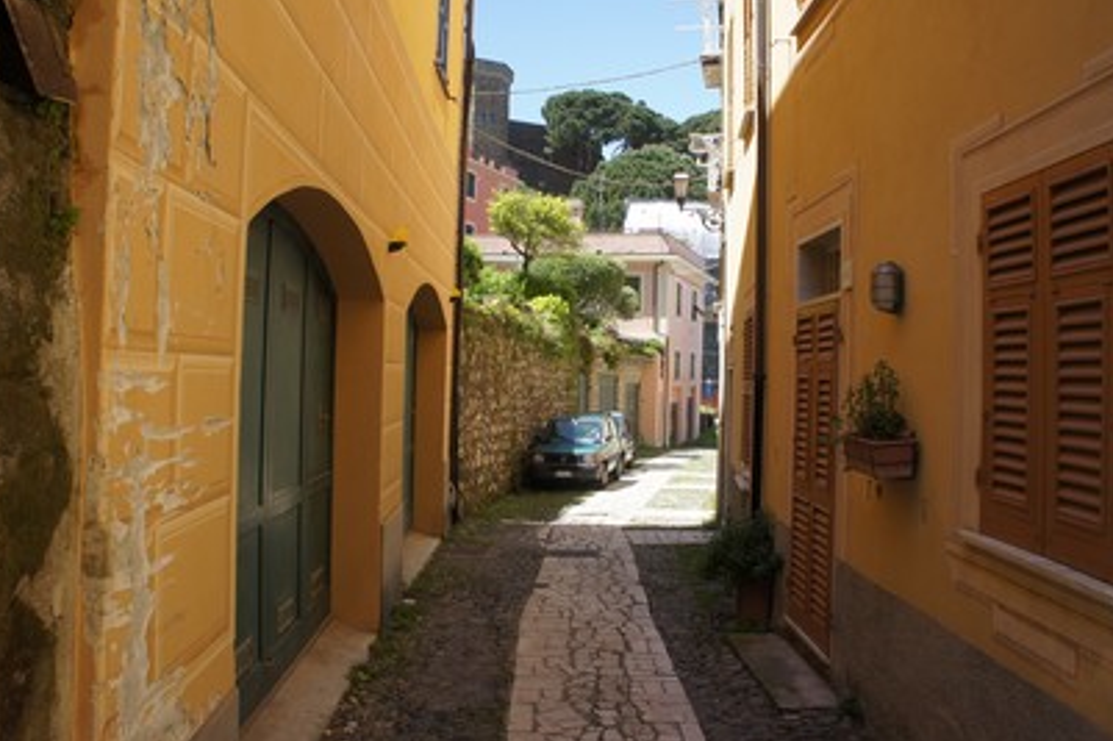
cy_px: 350
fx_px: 958
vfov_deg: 42.3
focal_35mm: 31
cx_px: 602
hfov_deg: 60.2
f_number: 7.1
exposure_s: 1/250
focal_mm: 18
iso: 200
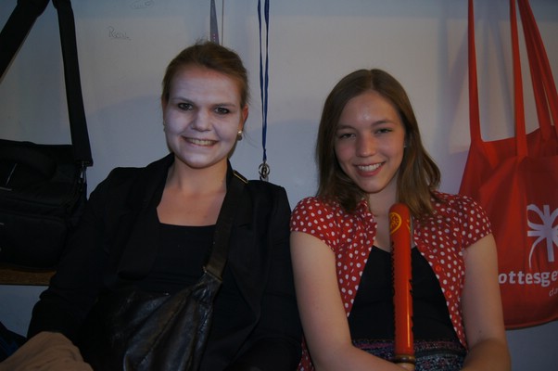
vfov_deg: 47.8
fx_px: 418
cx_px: 279
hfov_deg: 67.4
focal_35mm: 27
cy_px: 186
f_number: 3.5
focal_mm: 18
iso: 500
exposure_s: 1/15
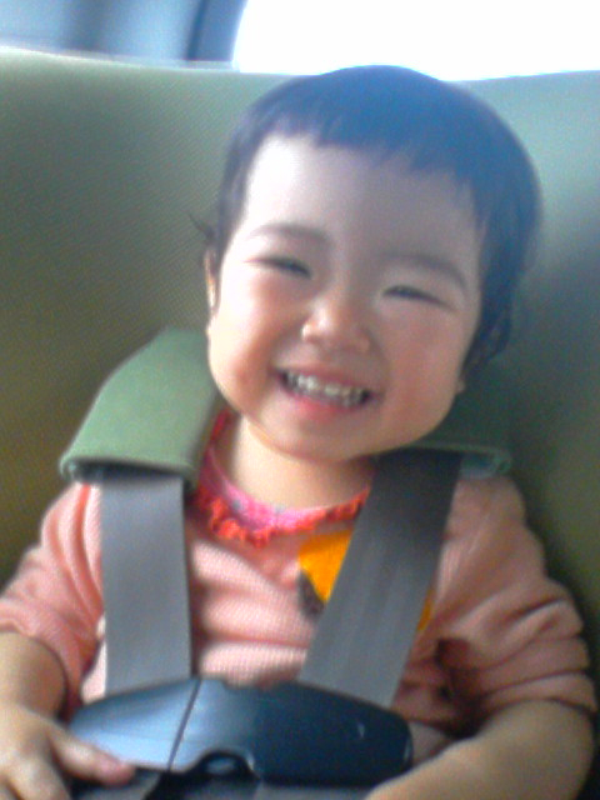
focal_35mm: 29
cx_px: 300
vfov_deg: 61.7
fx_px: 670
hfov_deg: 48.2
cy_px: 400
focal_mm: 1.5
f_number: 2.8
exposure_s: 1/23.8
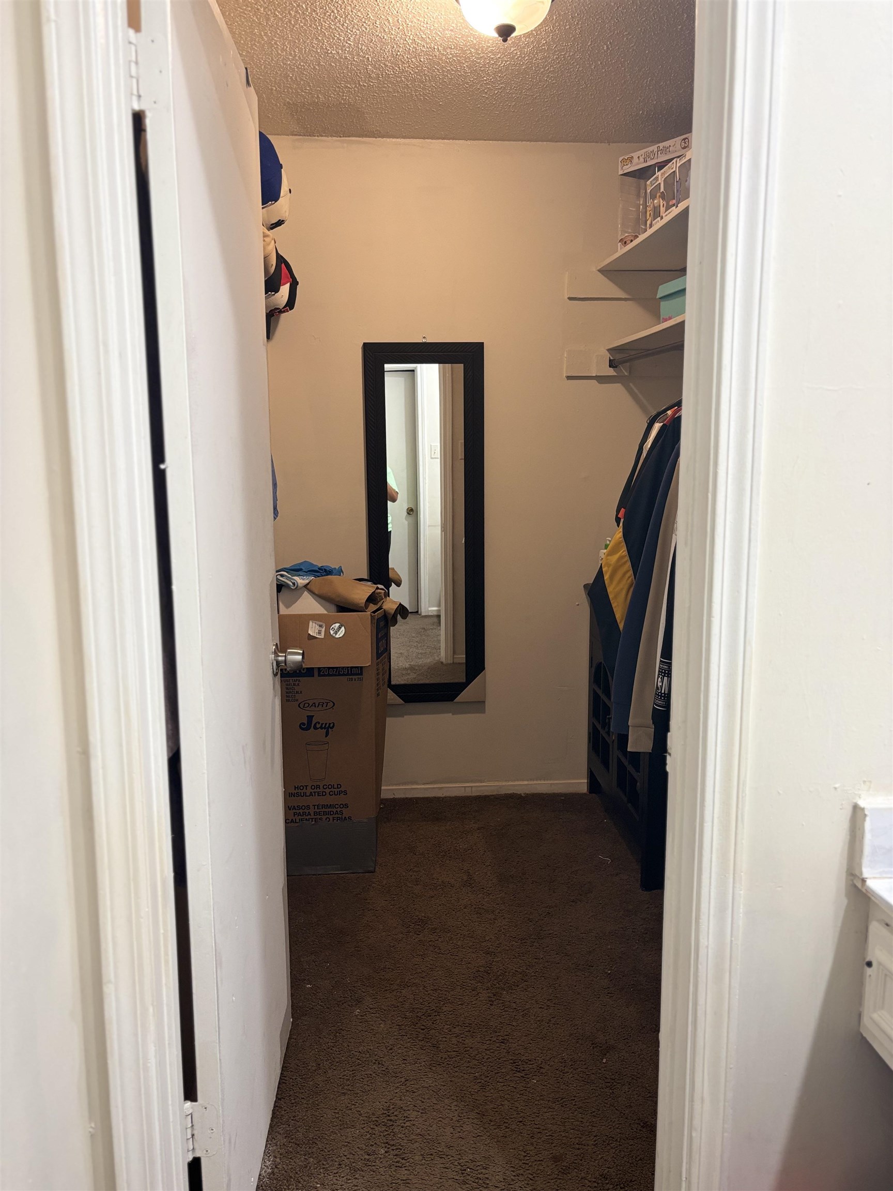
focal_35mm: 26
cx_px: 446
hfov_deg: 53.1
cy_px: 596
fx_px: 894
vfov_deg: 67.3
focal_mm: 5.96
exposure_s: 1/60
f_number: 1.6
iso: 125
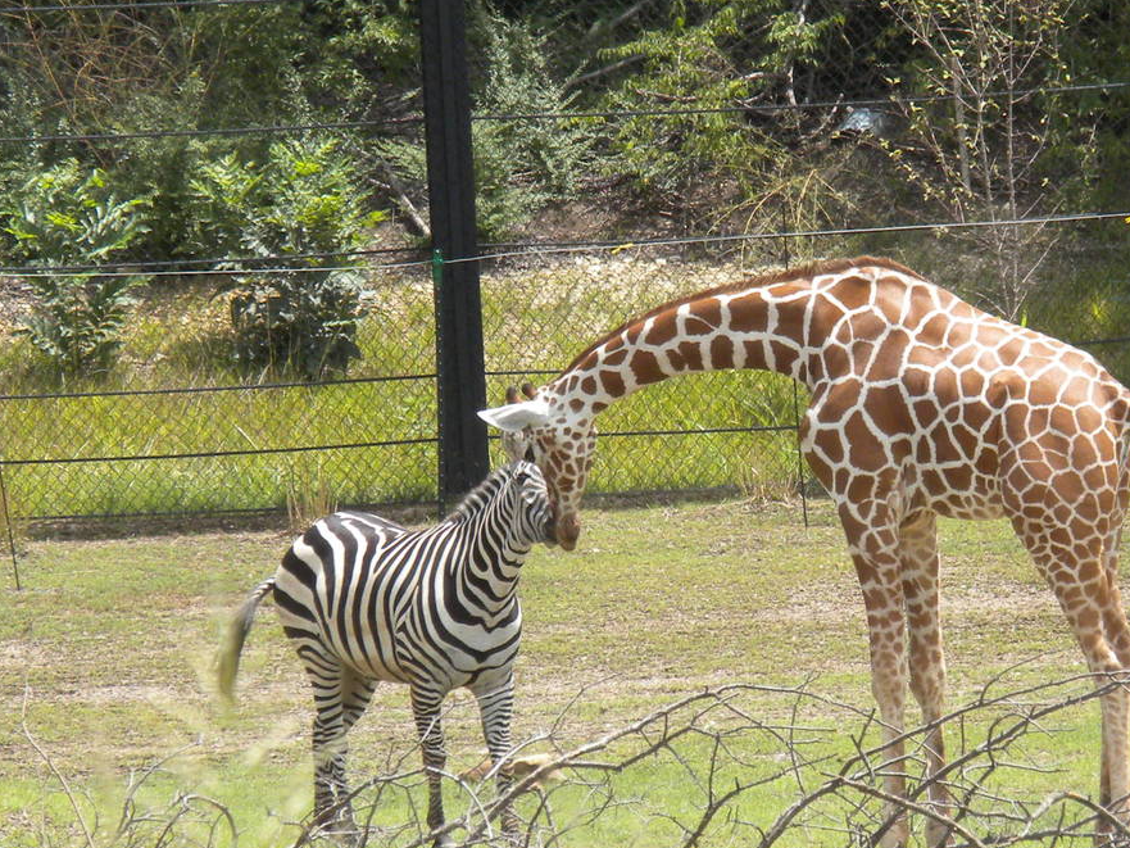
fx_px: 14104
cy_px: 477
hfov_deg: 4.6
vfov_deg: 3.4
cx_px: 752
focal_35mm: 432
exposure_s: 1/464
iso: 128
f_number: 5.2
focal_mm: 42.1
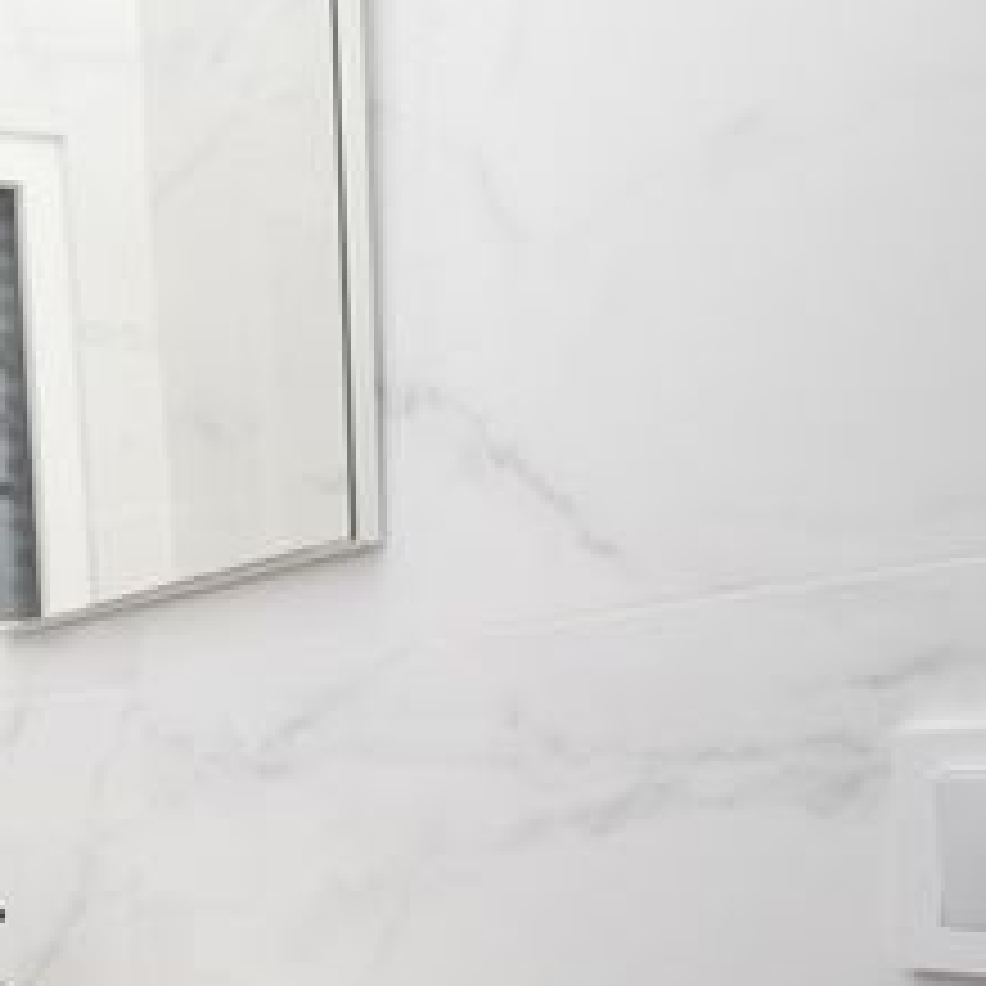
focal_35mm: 41
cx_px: -236
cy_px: 797
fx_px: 1321
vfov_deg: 39.2
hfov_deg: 32.6
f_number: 4.5
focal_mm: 10
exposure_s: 1/250
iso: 800
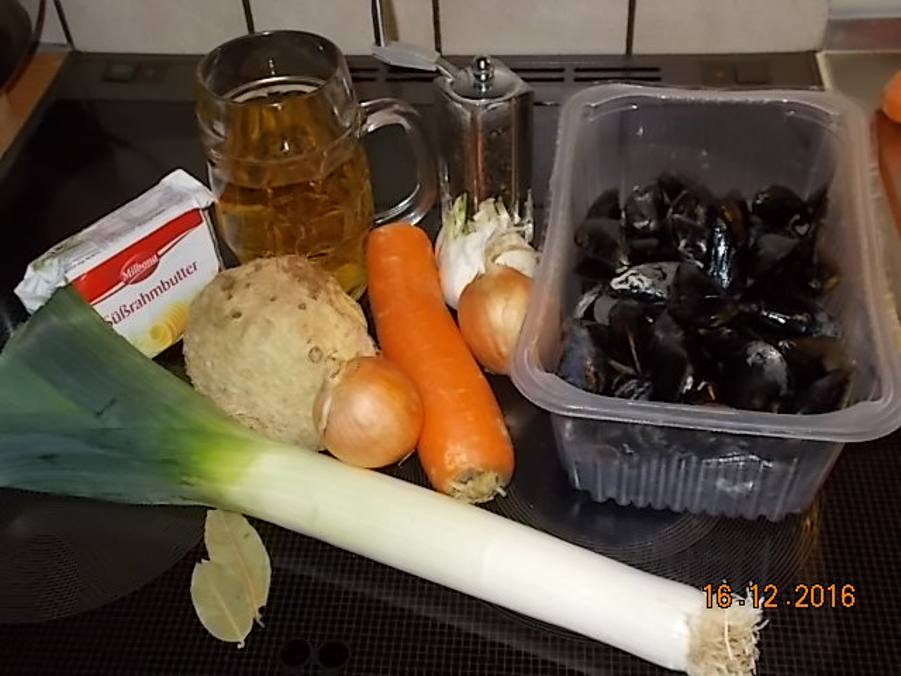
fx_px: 1145
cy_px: 338
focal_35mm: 44
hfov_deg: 42.9
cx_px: 450
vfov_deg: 32.9
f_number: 4.2
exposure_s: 1/30
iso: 200
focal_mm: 7.9
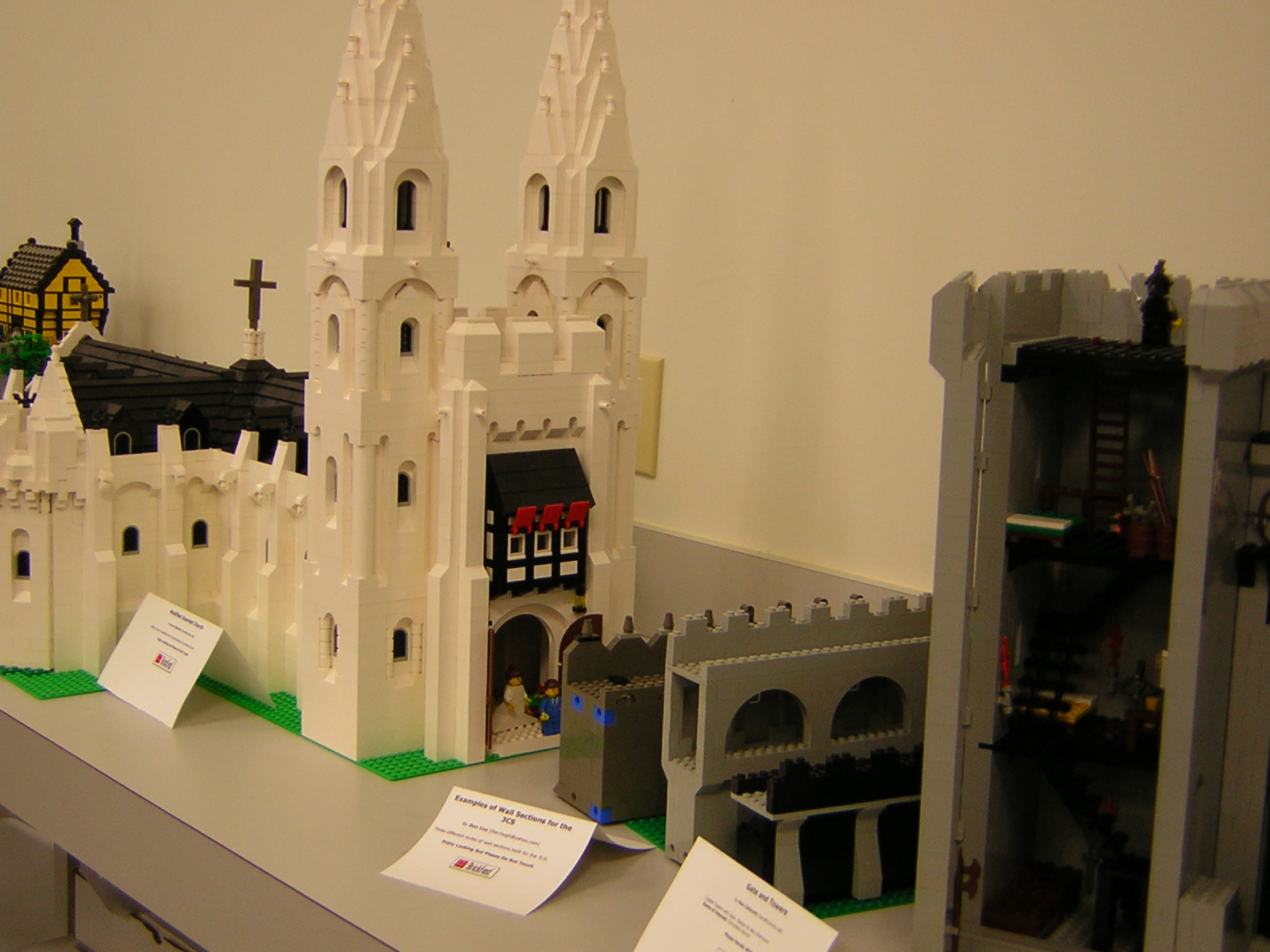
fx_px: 1871
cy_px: 476
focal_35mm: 51
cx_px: 635
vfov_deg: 28.6
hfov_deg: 37.5
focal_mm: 6.6
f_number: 3.1
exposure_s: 1/6.2
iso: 50
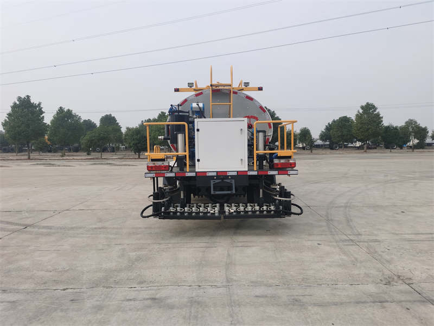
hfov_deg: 65.3
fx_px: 339
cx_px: 217
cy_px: 163
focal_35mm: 27
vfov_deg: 51.4
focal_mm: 5.56
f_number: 1.6
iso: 50
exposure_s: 1/2105
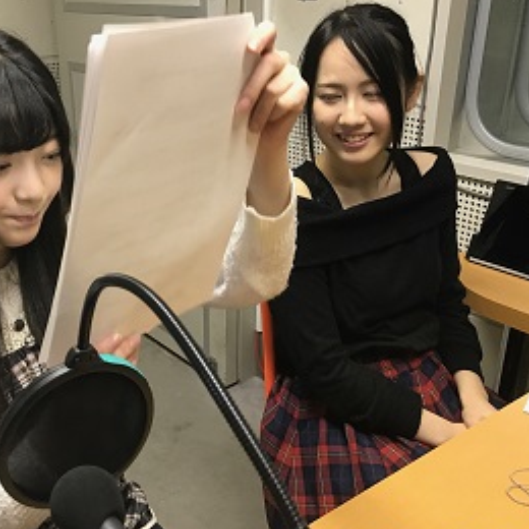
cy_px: 272
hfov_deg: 42.2
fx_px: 674
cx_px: 175
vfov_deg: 42.8
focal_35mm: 39
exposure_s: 1/17
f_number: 1.8
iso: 50
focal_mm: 3.99
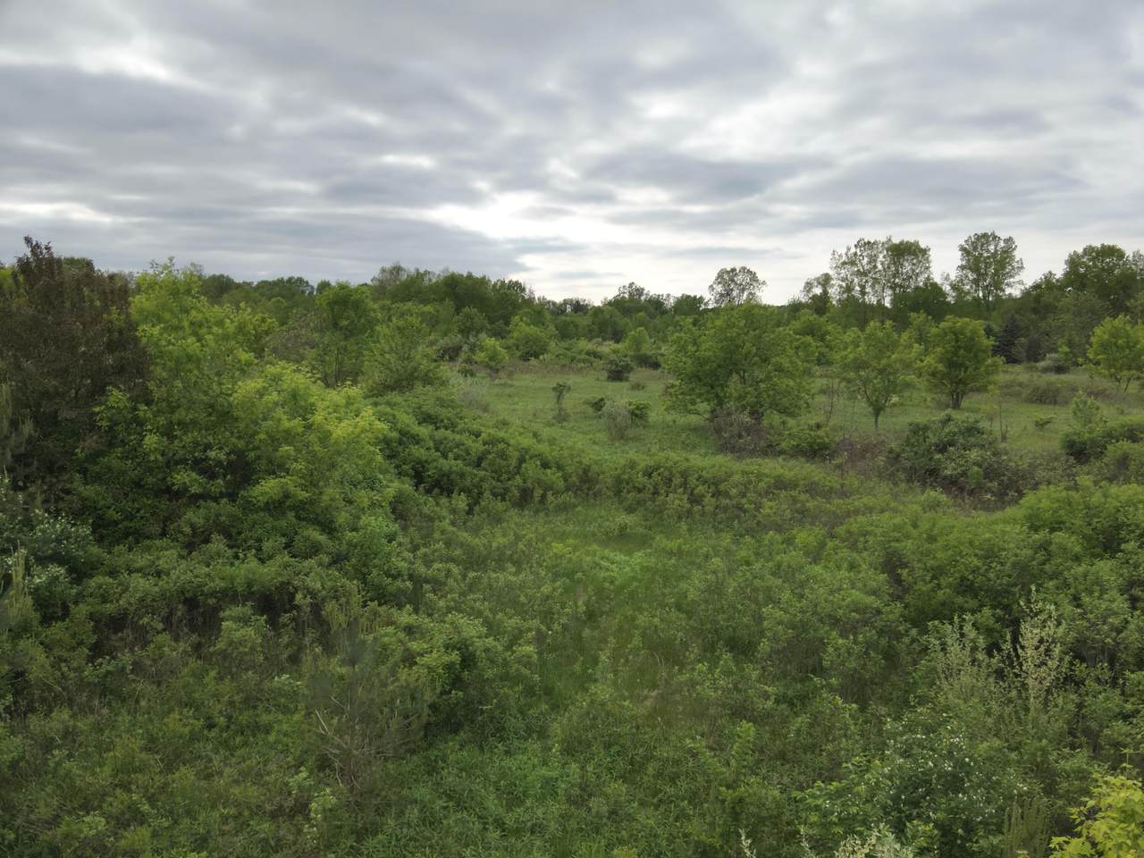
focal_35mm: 24
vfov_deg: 56.8
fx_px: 793
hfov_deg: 71.6
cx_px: 572
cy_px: 429
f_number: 2.8
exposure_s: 1/1000
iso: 110
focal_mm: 4.4
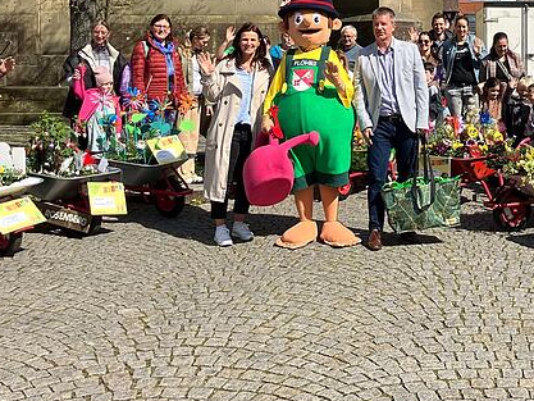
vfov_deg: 25.3
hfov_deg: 33.7
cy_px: 37
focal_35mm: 56
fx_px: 864
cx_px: 394
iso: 32
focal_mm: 3.99
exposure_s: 1/1517
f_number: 1.8
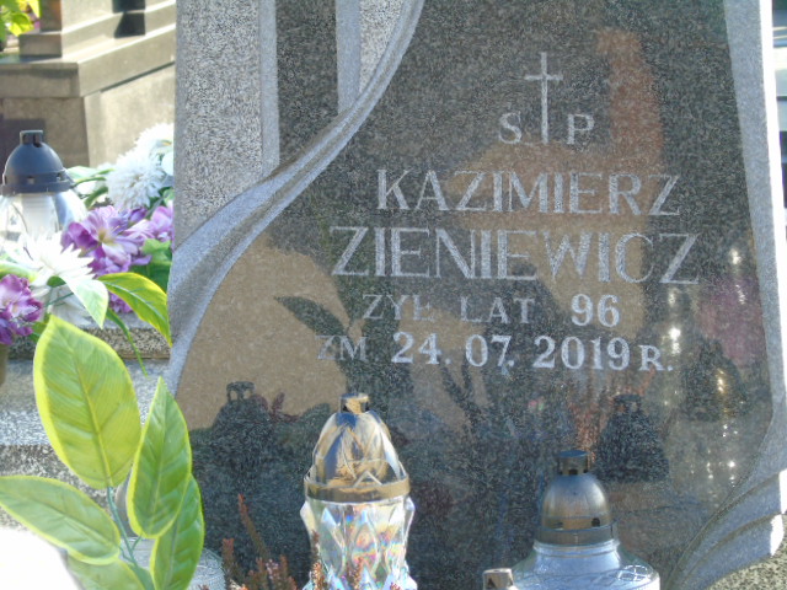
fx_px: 3683
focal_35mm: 162
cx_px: 394
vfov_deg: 9.2
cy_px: 295
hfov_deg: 12.2
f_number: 4.9
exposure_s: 1/125
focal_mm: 29
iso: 250
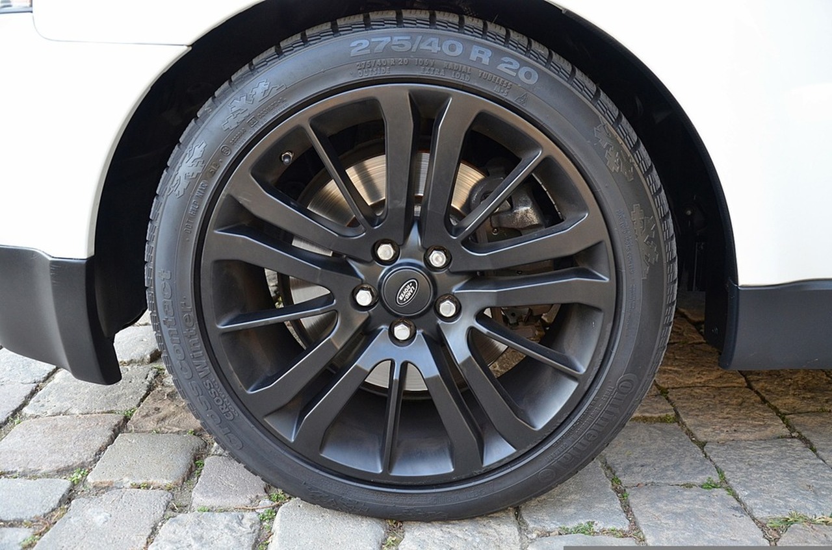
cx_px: 416
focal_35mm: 36
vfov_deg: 36.7
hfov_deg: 53.2
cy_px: 275
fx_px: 830
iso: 400
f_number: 4.5
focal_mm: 24
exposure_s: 1/80
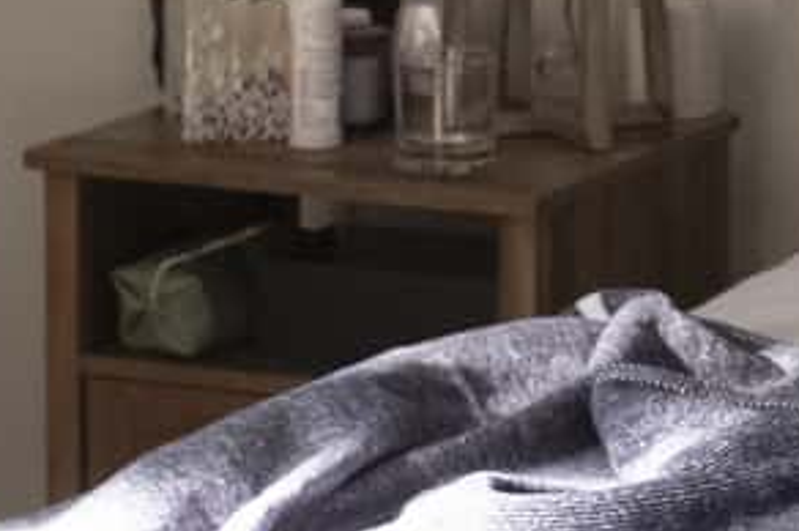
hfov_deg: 8.6
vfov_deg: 5.7
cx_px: 925
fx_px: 5254
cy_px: -386
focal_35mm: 237
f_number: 2.8
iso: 1600
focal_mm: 24.2
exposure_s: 1/50
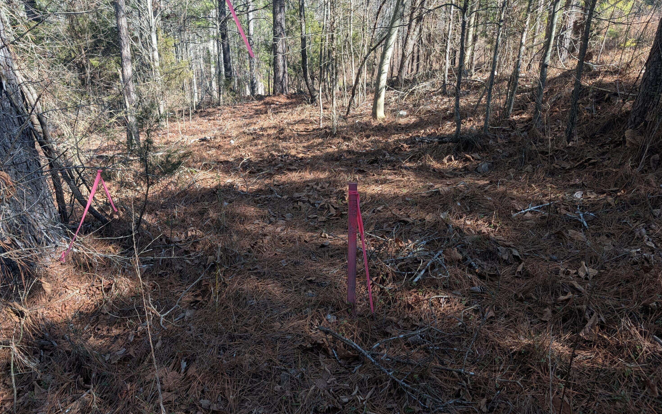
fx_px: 469
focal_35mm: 26
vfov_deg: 47.5
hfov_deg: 70.4
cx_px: 331
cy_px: 179
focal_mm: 6.9
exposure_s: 1/278
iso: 26
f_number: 1.68
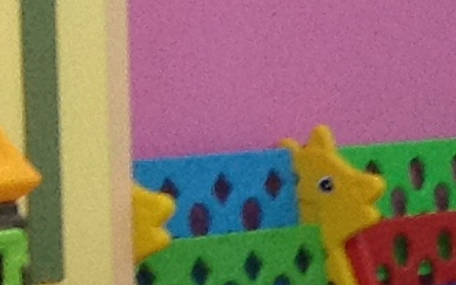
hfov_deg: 6.9
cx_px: 992
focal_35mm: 290
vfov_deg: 4.3
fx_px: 3605
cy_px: 989
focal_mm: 4.28
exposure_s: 1/15
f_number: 2.4
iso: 125
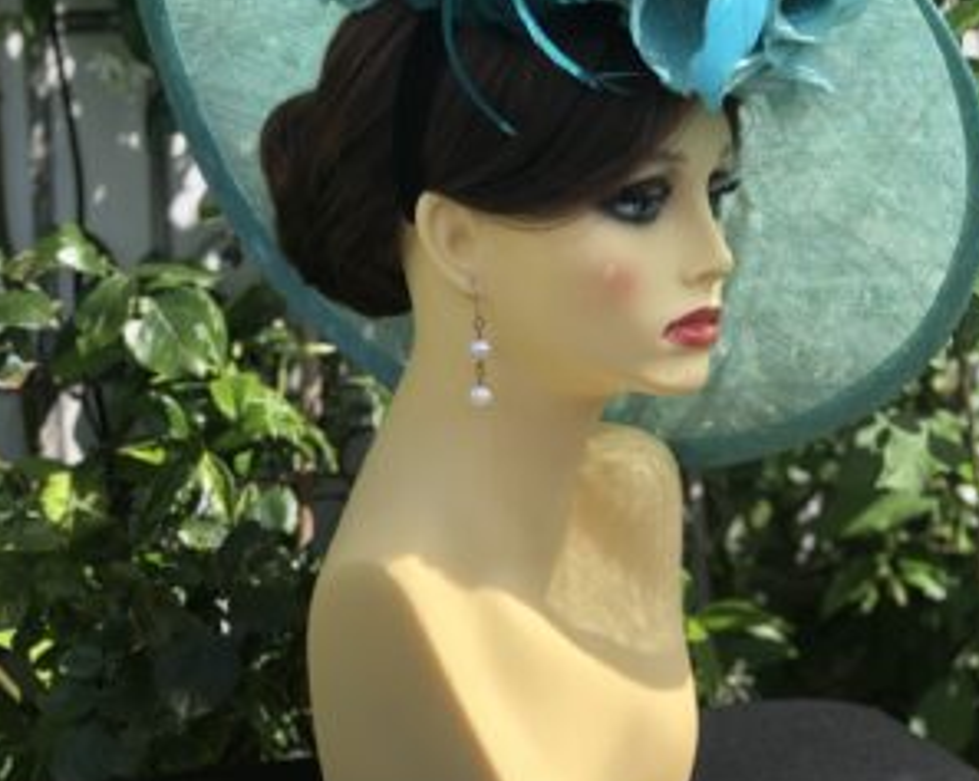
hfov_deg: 23.6
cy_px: 158
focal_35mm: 81
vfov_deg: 18.7
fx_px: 2345
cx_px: 504
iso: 20
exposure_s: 1/450
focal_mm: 6.6
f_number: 2.8
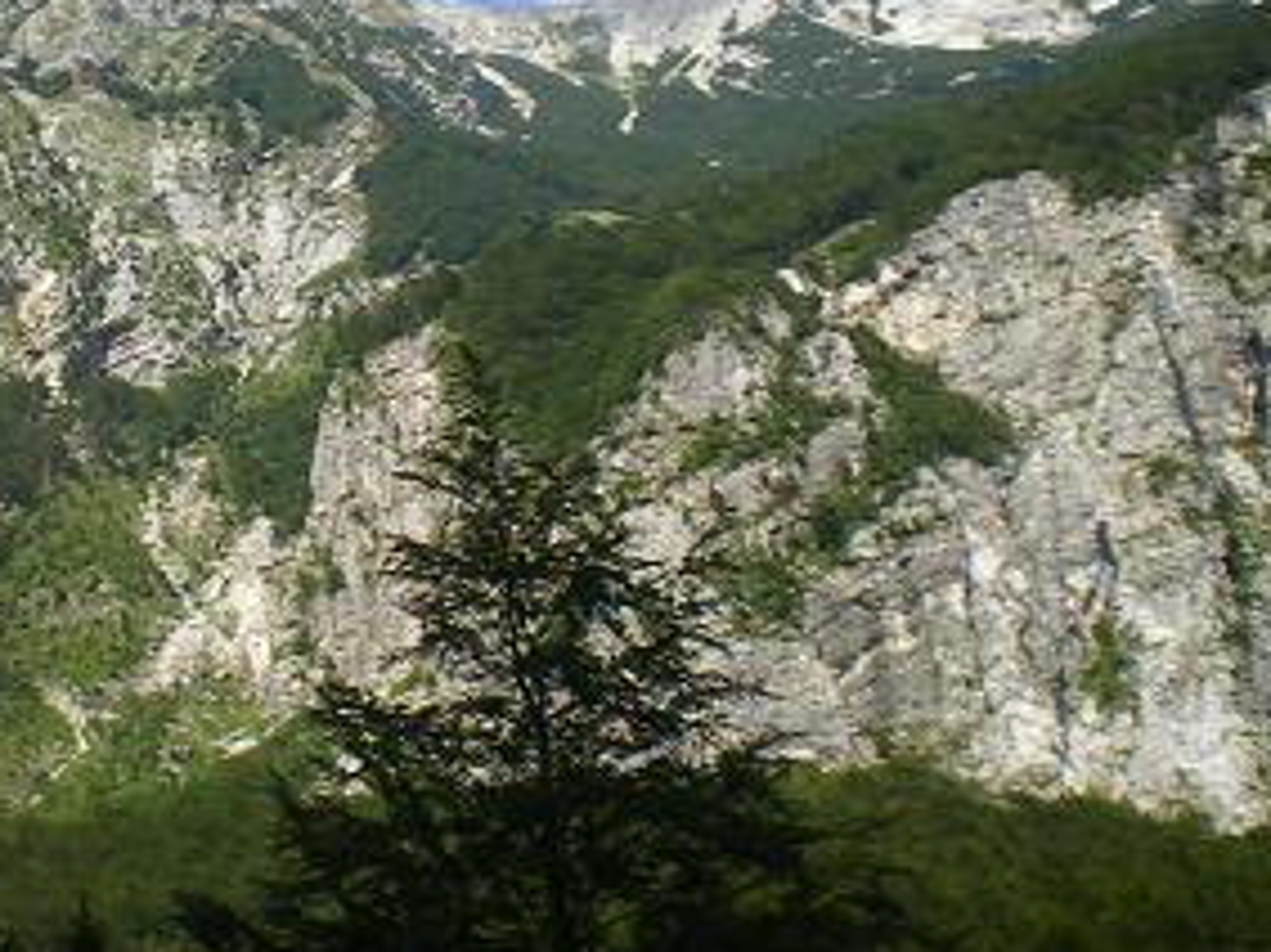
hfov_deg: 26.8
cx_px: 229
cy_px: 413
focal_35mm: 71
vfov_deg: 20.7
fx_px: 2606
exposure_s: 1/320
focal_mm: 6.3
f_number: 4.6
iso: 64
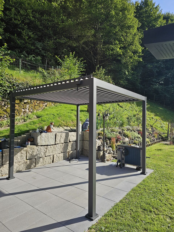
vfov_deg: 73.9
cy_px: 116
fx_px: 154
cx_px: 87
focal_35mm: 23
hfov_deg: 58.9
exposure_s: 1/562
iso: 12
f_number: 1.7
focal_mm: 6.3
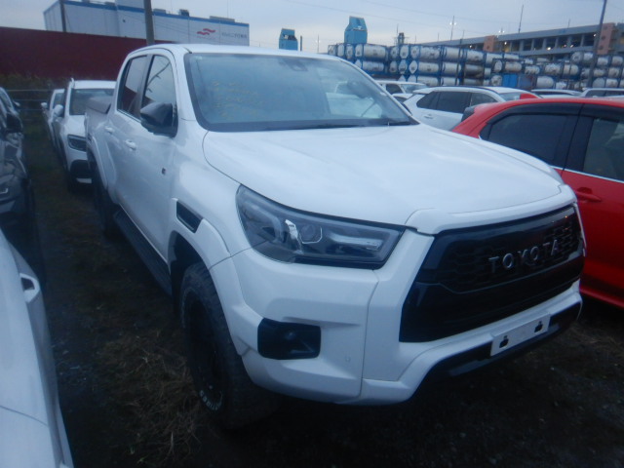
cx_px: 312
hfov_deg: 71.6
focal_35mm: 24
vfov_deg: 56.8
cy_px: 234
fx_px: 433
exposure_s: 1/13
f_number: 2.8
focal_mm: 4.3
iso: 400
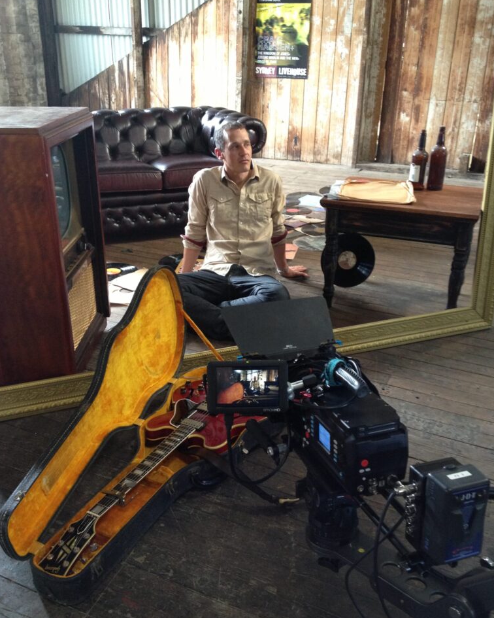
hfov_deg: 40.1
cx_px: 247
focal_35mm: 37
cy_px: 317
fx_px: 676
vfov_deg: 49.1
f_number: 2.4
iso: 160
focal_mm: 4.28
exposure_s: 1/20
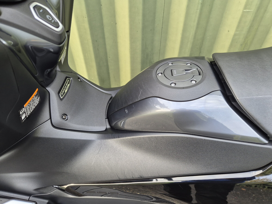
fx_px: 181
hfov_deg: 73.9
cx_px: 136
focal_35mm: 23
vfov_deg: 58.9
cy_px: 102
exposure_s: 1/180
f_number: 1.8
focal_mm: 5.4
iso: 200
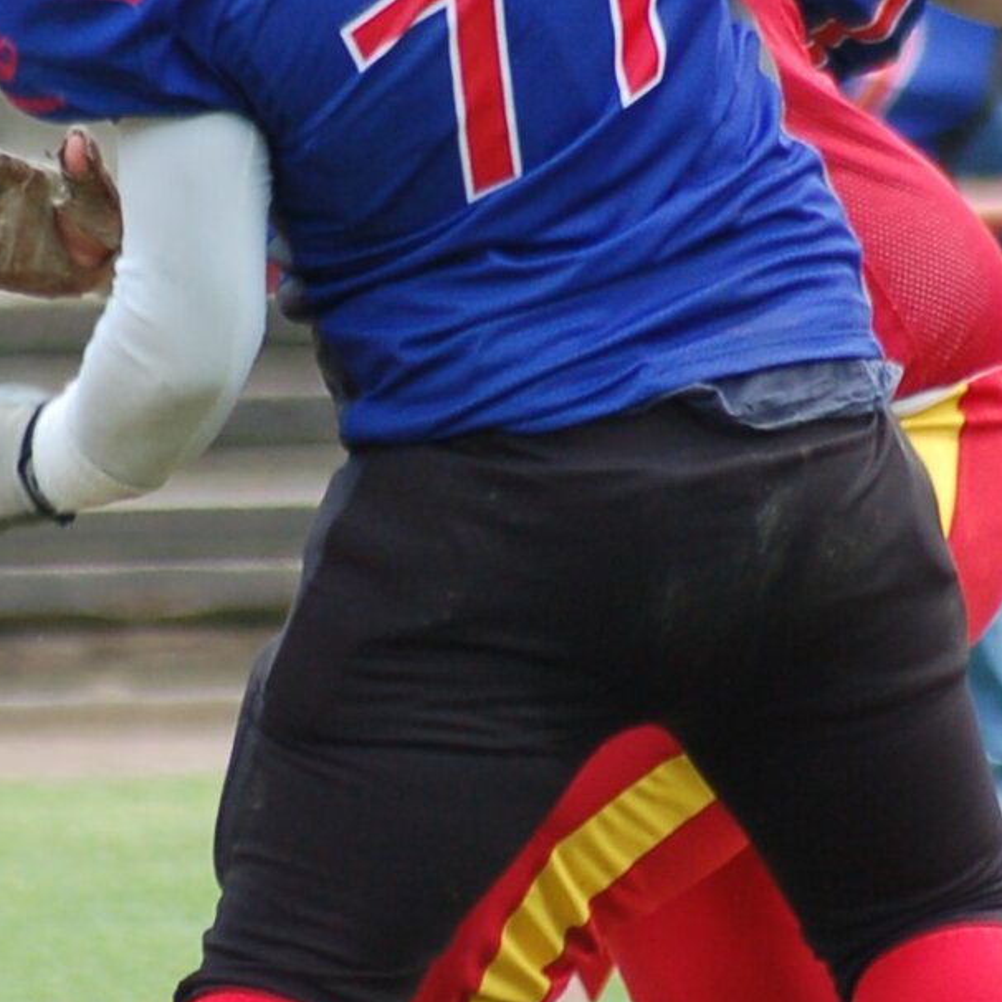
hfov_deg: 1.6
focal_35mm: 1108
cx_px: 470
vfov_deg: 1.6
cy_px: 319
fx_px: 36286
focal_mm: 240
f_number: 5.3
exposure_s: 1/500
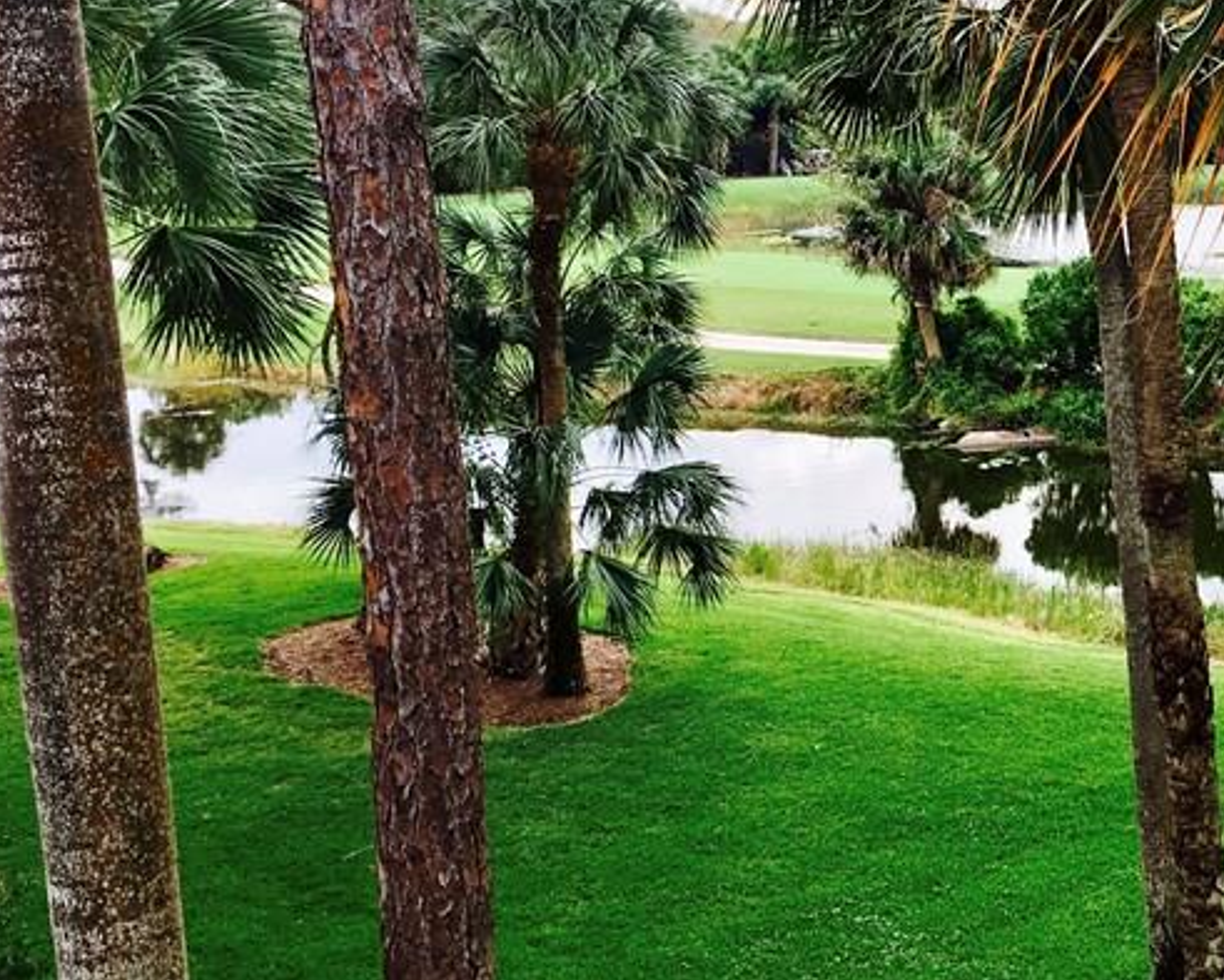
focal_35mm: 59
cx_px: 1124
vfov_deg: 25.8
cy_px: 387
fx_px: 2138
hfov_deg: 30.4
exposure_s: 1/452
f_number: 2.2
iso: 25
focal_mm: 4.15
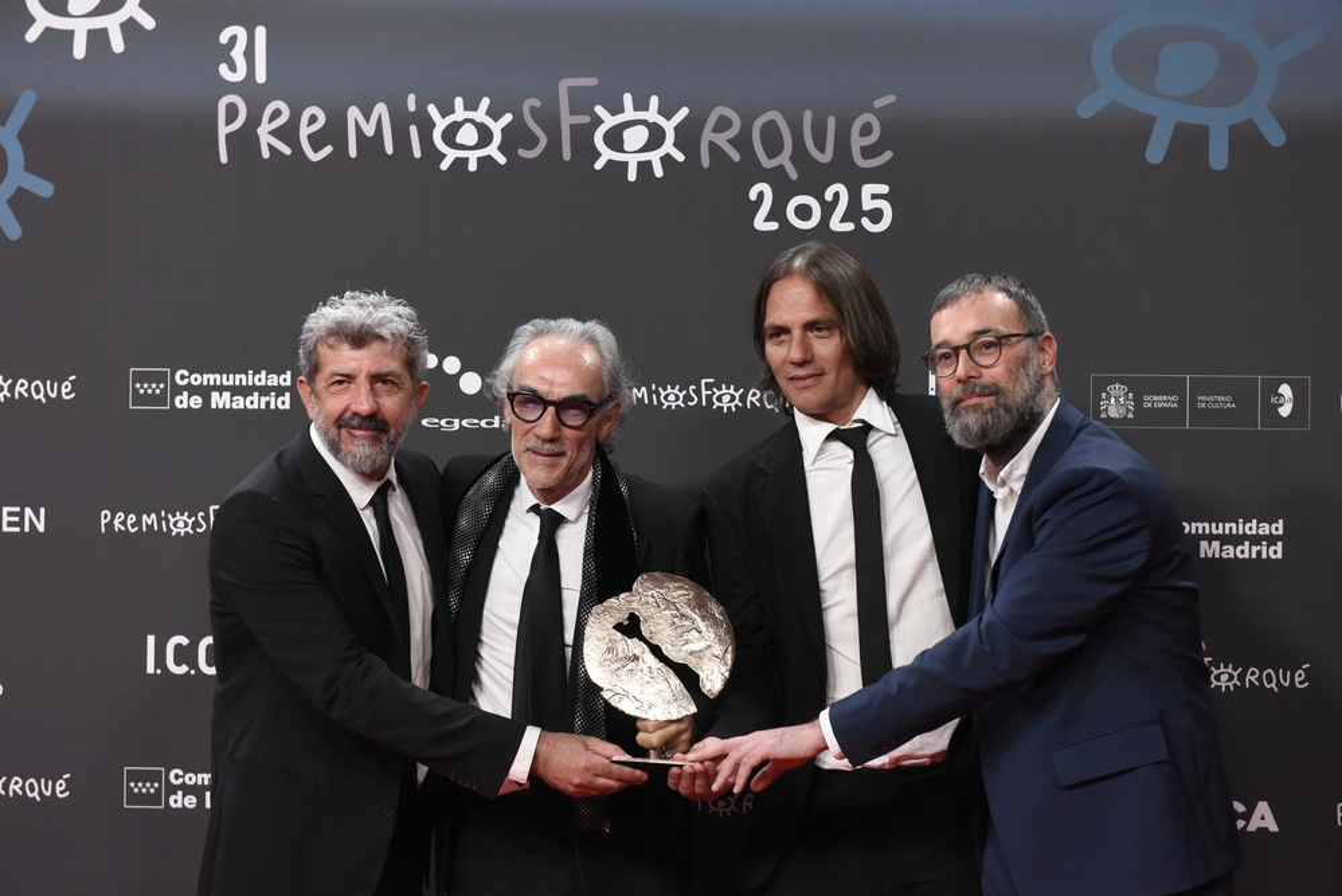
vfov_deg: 20.6
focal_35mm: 66
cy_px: 448
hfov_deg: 30.5
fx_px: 2461
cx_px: 671
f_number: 4.5
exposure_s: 1/320
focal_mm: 66
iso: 3200
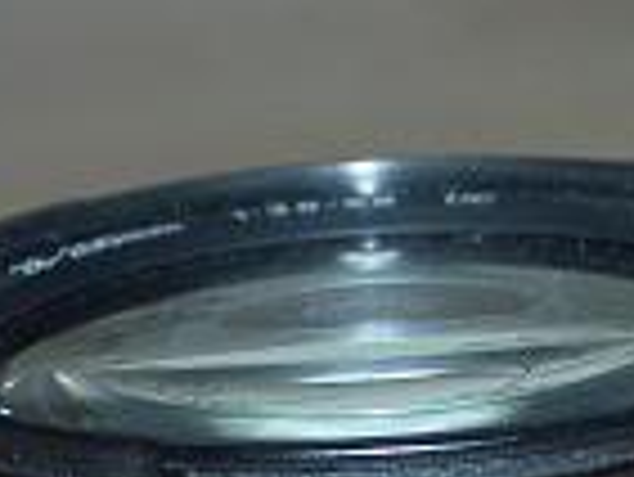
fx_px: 6471
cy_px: 828
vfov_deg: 4.2
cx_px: 391
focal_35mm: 353
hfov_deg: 5.6
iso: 100
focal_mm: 23.91
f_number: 3.5
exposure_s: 1/250
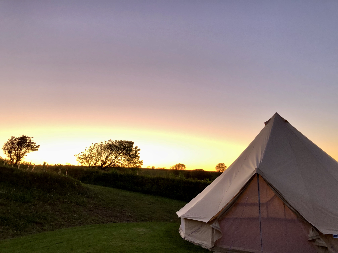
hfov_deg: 63.4
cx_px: 169
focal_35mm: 28
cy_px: 126
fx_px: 273
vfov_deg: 49.7
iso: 320
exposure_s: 1/30
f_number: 1.8
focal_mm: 3.99
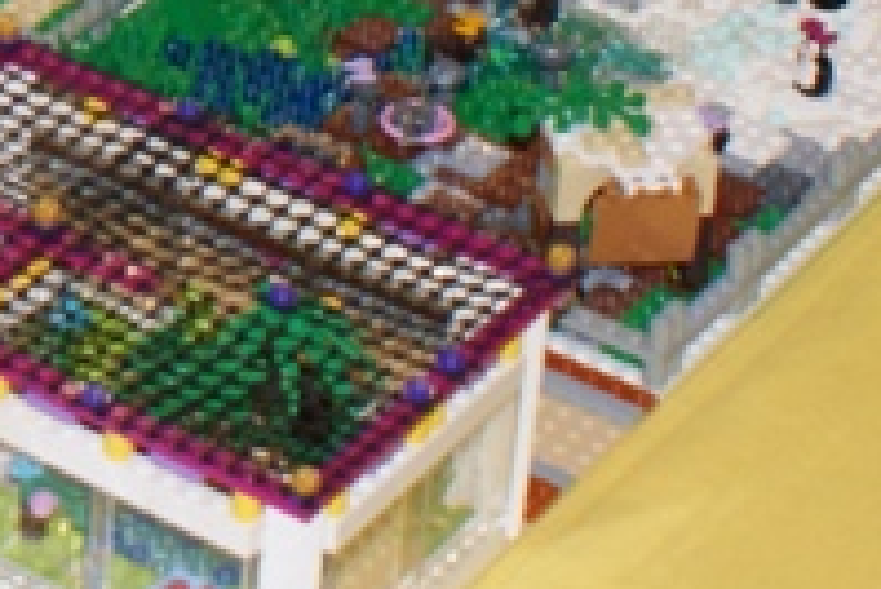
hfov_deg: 10.7
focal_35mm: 185
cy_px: -281
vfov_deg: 7.3
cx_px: -465
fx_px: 4531
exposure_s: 1/60
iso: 400
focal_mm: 24
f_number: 5.6
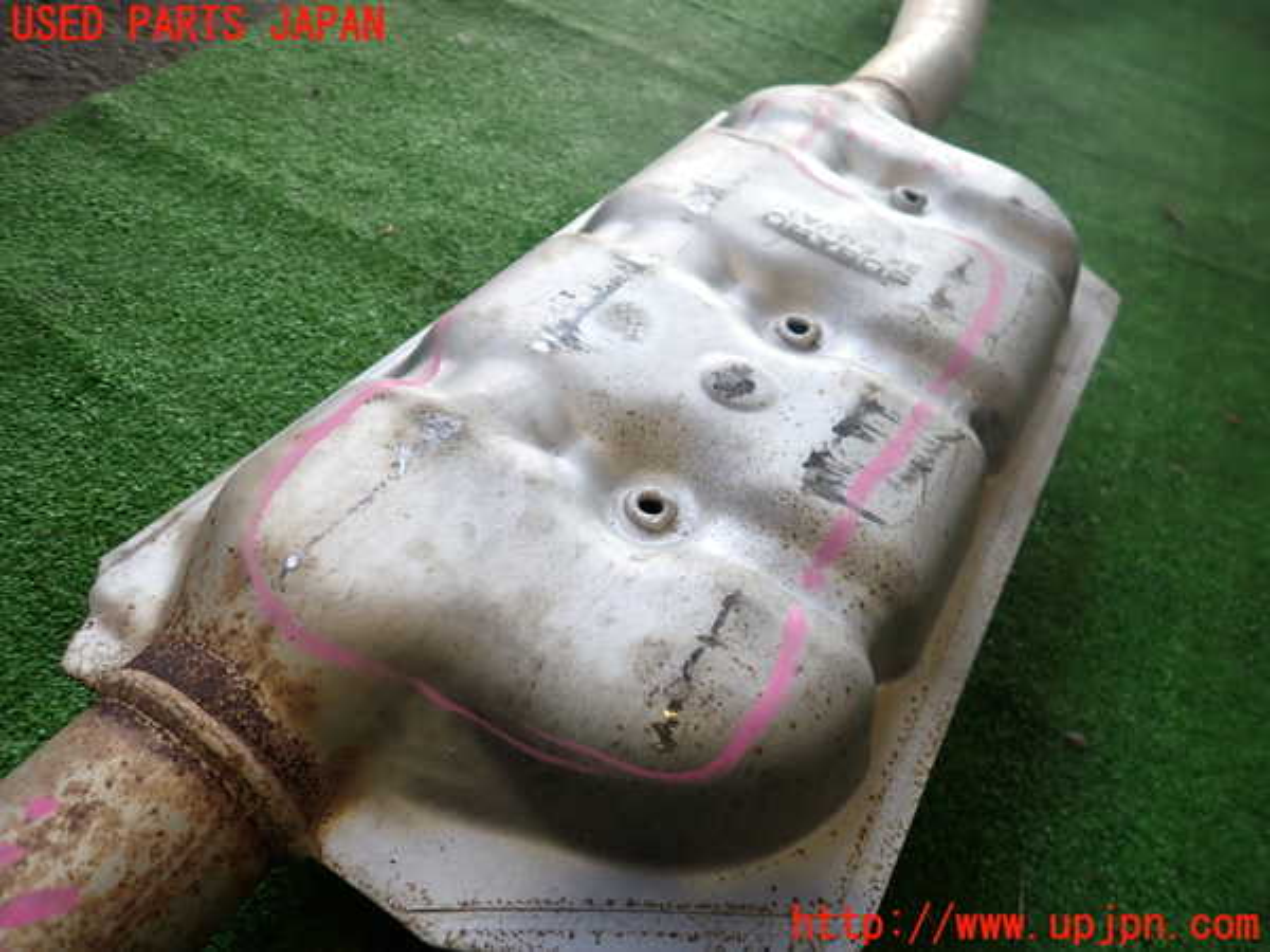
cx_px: 635
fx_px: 917
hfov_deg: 69.4
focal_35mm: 25
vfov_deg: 54.9
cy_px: 476
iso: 100
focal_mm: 4.5
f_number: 2
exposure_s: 1/125
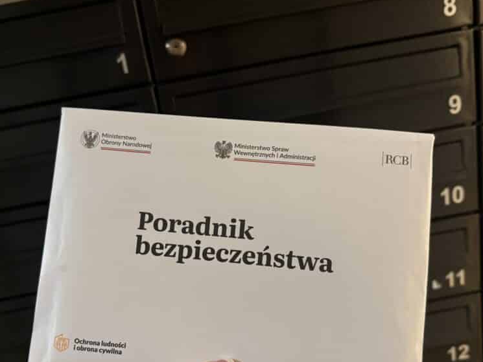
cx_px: 207
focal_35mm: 33
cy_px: 224
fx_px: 461
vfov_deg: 42.7
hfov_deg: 55.1
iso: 800
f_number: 1.78
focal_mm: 6.76
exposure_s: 1/33
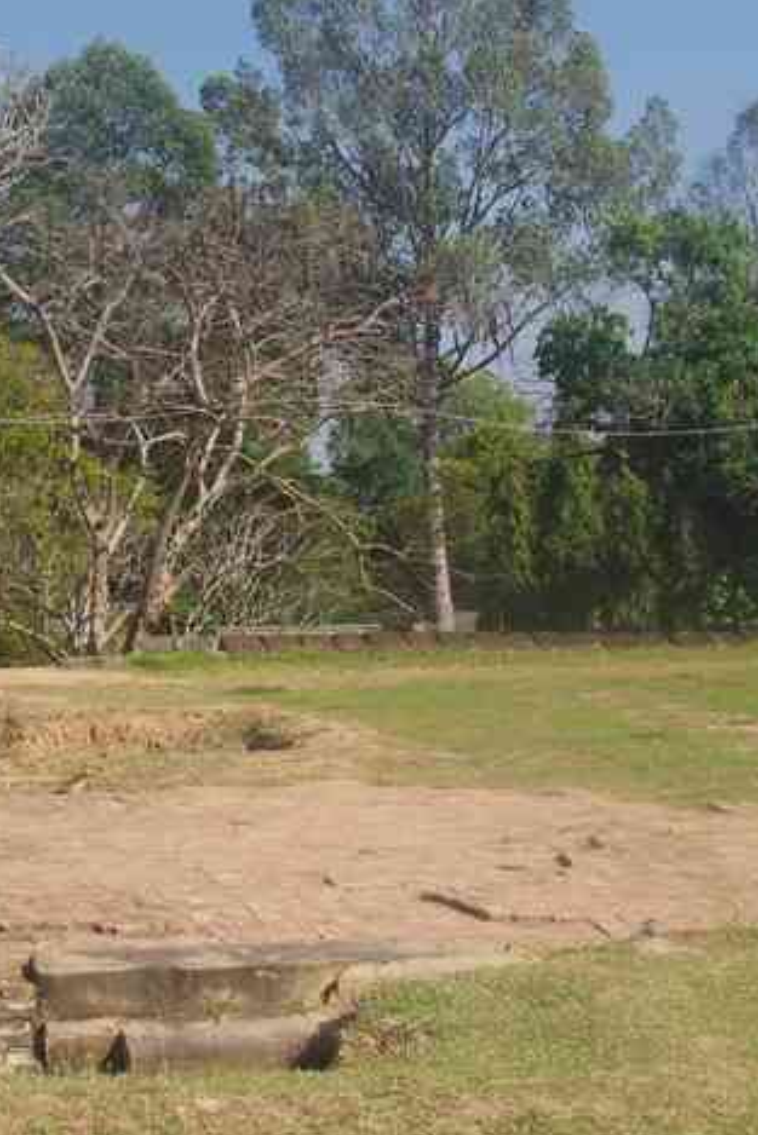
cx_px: 96
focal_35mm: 67
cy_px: 373
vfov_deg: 29.8
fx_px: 2116
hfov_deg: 20.0
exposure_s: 1/80
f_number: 11
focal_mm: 21
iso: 200
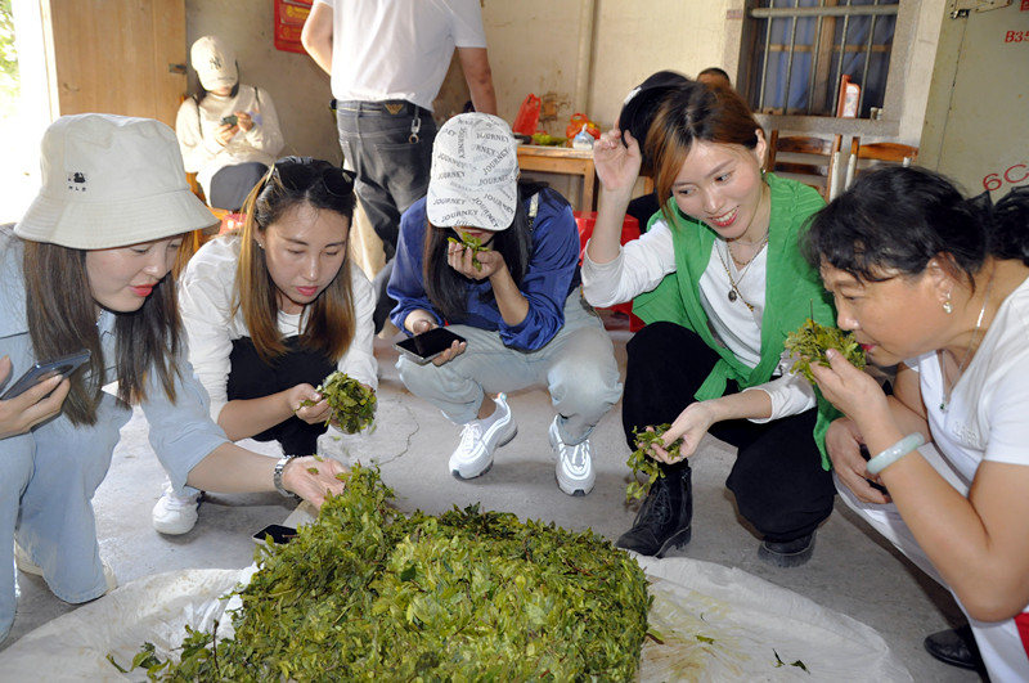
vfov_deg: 47.8
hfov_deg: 67.5
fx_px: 771
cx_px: 514
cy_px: 342
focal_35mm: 27
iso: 800
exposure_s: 1/80
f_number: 3.5
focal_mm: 18
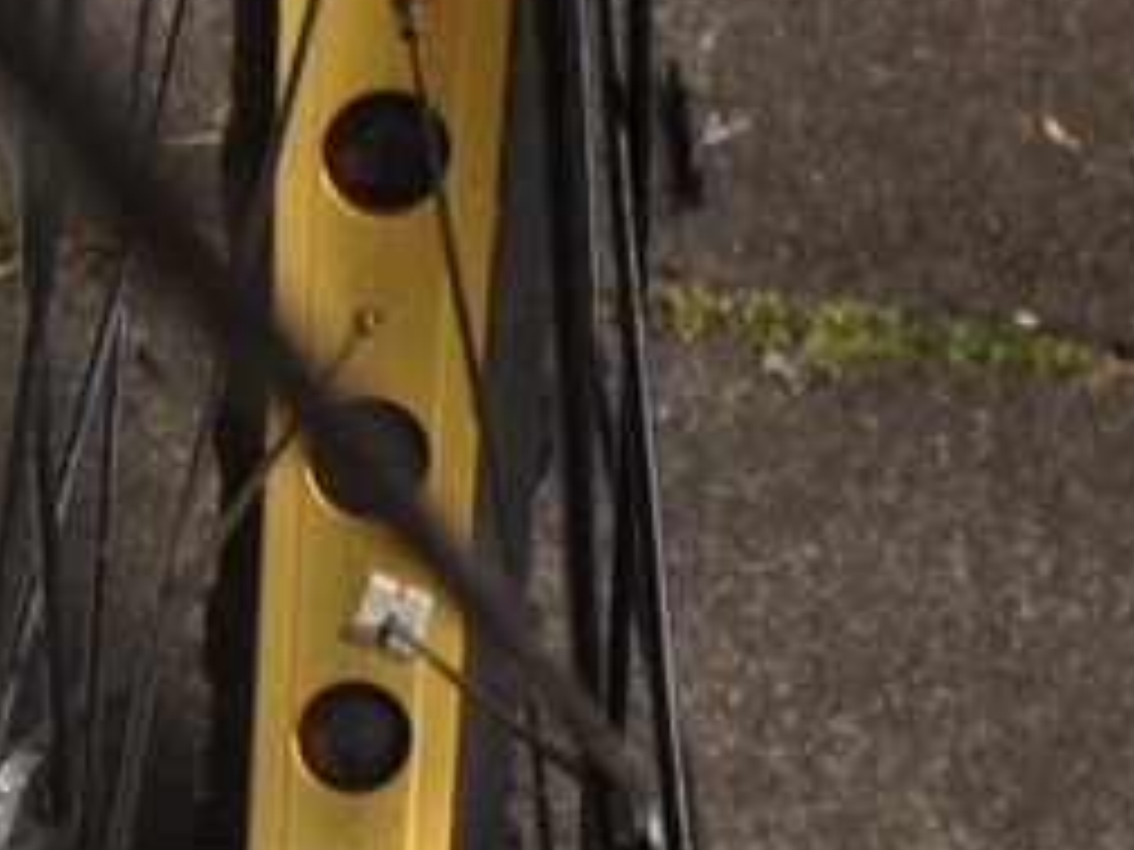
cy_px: 1007
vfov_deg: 16.0
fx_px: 2916
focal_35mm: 89
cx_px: 86
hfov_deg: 21.5
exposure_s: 1/120
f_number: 2.4
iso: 64
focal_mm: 4.28
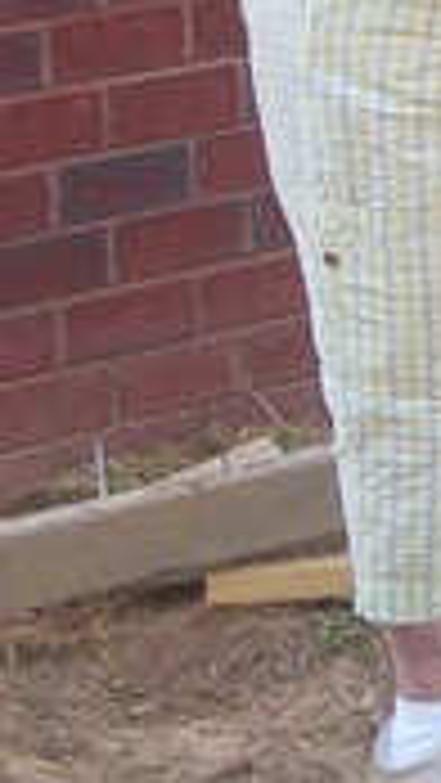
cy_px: -40
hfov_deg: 4.8
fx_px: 5171
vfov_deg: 8.6
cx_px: 936
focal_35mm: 249
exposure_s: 1/60
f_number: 3.5
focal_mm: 10.2
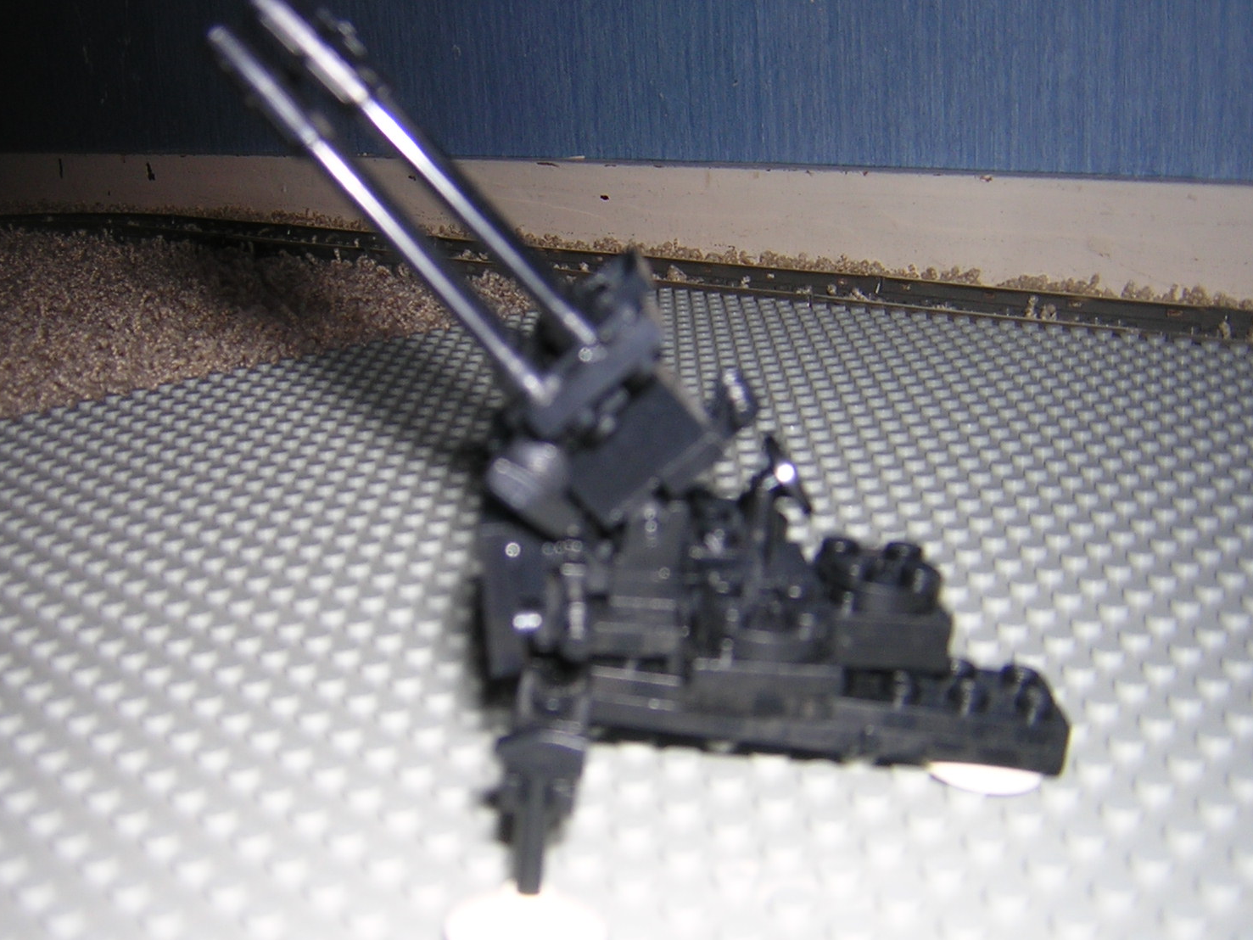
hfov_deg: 47.9
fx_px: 1412
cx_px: 613
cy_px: 502
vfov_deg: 36.8
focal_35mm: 39
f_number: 2.6
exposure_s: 1/60.1
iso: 100
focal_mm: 4.7
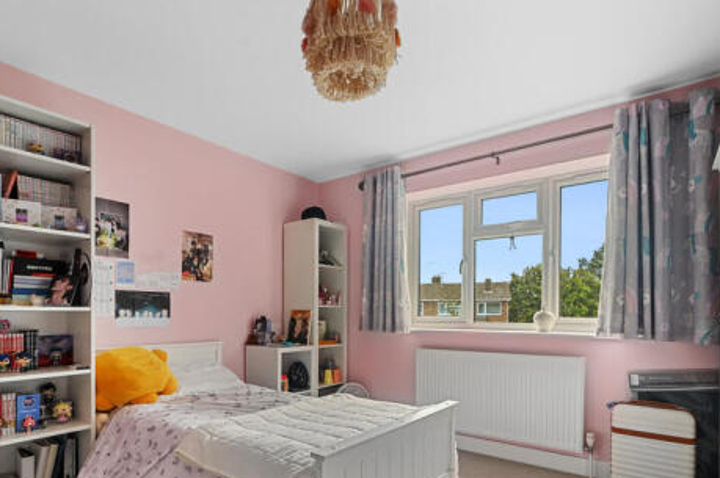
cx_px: 361
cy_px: 315
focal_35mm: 20
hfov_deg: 84.0
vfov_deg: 60.5
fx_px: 400
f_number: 8
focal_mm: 14
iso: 400
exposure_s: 1/4
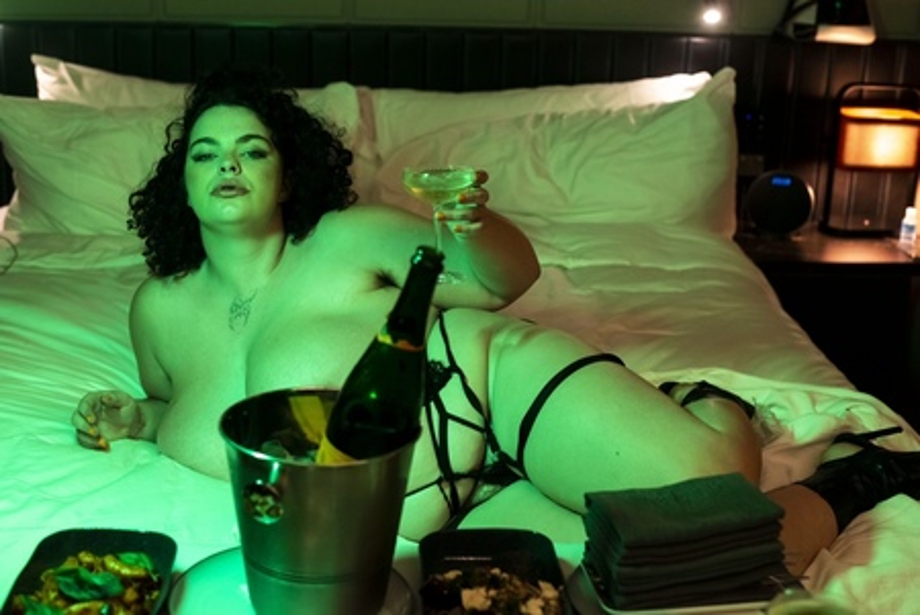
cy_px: 308
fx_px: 1279
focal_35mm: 50
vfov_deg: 27.1
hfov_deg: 39.6
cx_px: 460
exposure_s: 1/200
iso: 3200
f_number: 4
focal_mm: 50
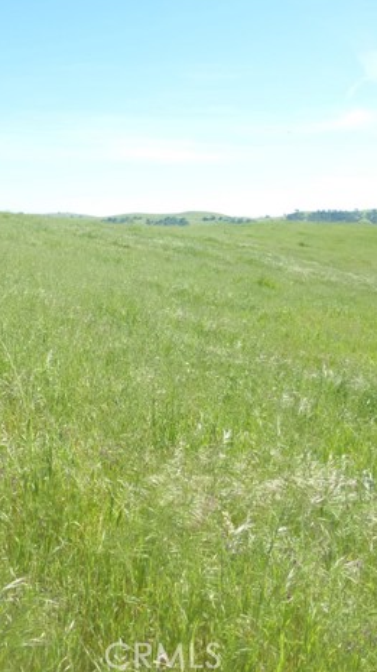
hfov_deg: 32.7
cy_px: 329
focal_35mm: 36
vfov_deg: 55.3
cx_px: 149
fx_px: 641
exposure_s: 1/400
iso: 100
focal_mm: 4.3
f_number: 4
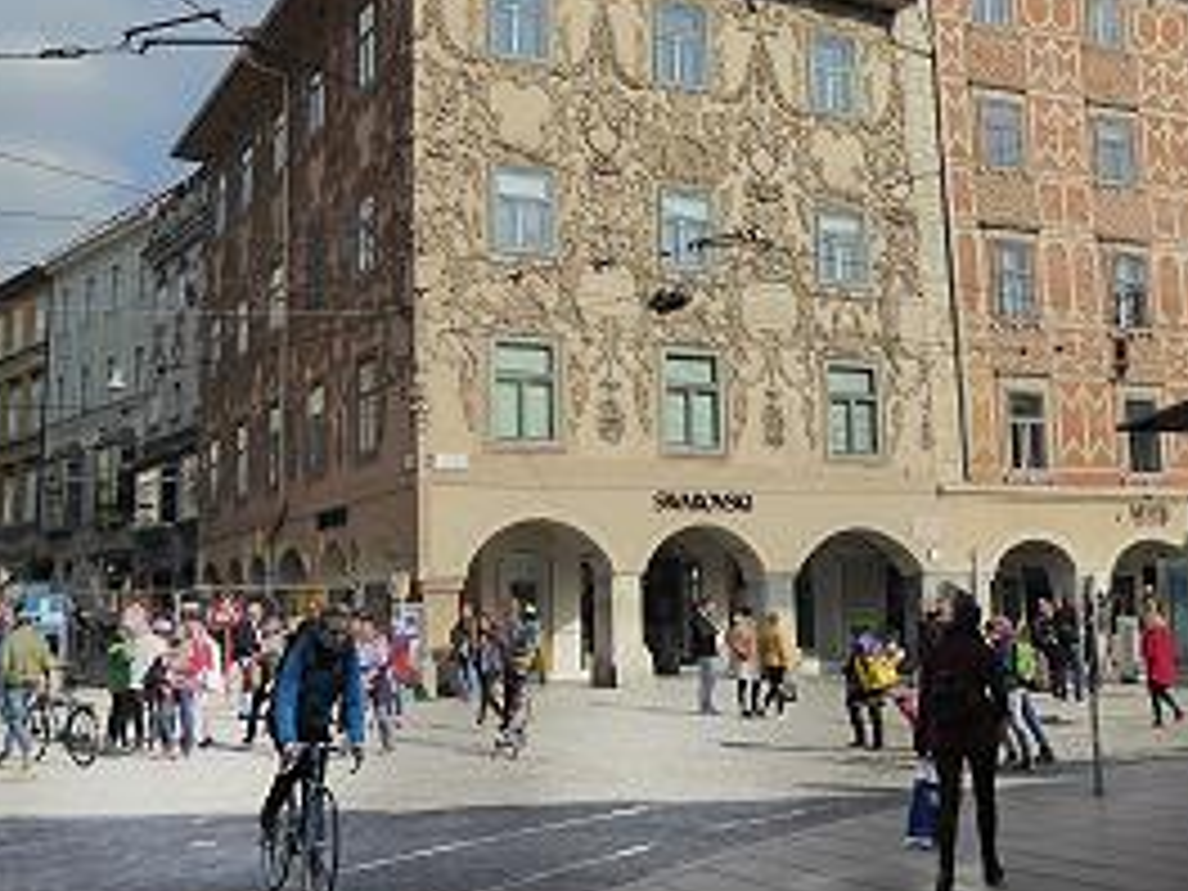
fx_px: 1510
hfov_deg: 42.4
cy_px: 266
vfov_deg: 32.5
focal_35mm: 44
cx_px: 792
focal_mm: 5
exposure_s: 1/2000
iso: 200
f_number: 3.5
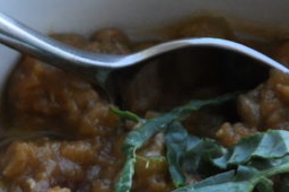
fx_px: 3520
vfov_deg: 3.1
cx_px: -207
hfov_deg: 4.7
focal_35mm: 439
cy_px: 377
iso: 1100
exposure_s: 1/500
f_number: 5
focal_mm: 52
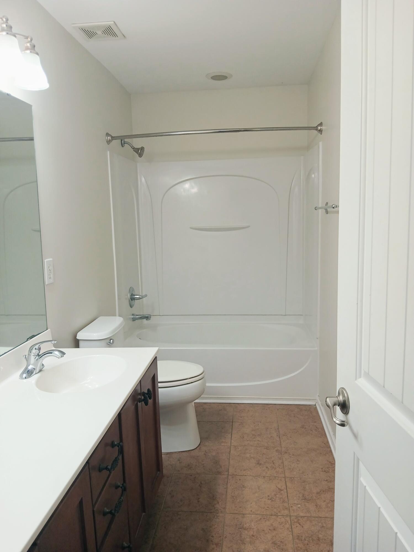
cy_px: 276
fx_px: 415
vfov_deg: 67.3
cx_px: 207
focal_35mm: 26
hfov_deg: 53.1
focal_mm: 3.98
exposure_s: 1/60
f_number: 1.8
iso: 64
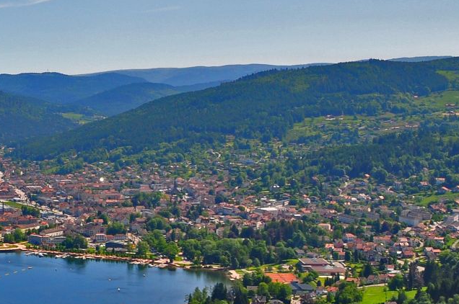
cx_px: -215
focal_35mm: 87
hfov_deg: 20.3
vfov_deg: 15.6
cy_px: 120
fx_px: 1108
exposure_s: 1/250
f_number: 10
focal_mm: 18
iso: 200
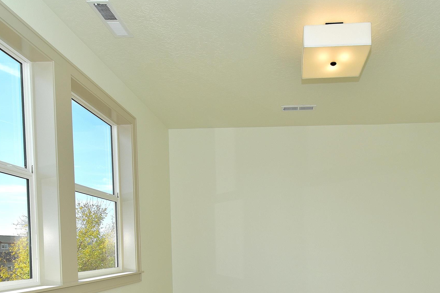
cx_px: 277
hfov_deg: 66.3
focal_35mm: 27
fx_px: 330
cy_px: 252
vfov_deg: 44.5
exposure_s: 1/200
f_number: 9
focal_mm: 10
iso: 200
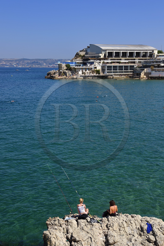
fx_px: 328
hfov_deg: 28.1
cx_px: 82
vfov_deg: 41.1
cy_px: 123
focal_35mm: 48
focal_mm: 48
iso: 200
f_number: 11
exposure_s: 1/320
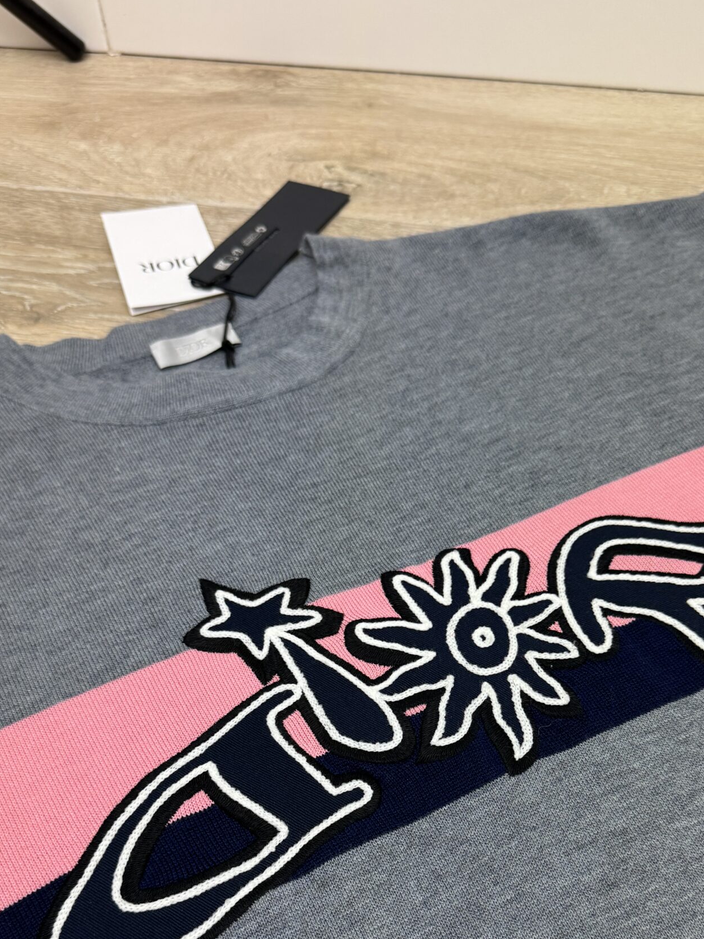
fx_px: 1004
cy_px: 682
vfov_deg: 48.6
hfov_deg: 38.6
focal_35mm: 37
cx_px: 387
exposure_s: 1/100
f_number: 1.78
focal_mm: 6.76
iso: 125
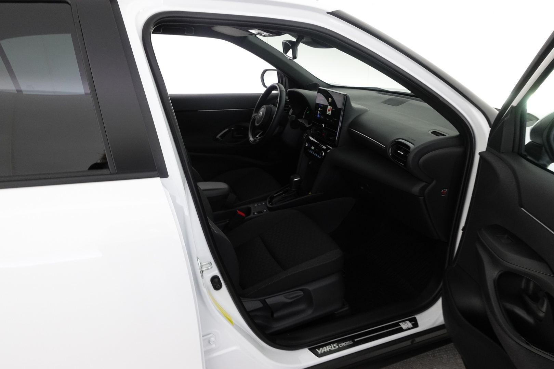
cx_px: 277
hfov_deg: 73.7
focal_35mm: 24
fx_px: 369
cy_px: 184
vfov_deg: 53.1
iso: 800
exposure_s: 1/13
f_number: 5.6
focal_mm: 9.4
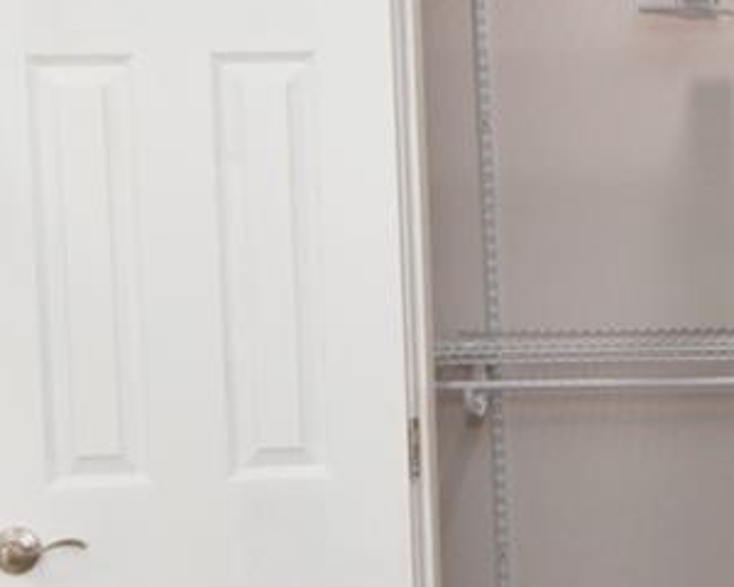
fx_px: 1955
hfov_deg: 19.5
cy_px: 312
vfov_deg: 17.1
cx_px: 971
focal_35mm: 90
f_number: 4
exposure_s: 1/60
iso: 400
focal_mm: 12
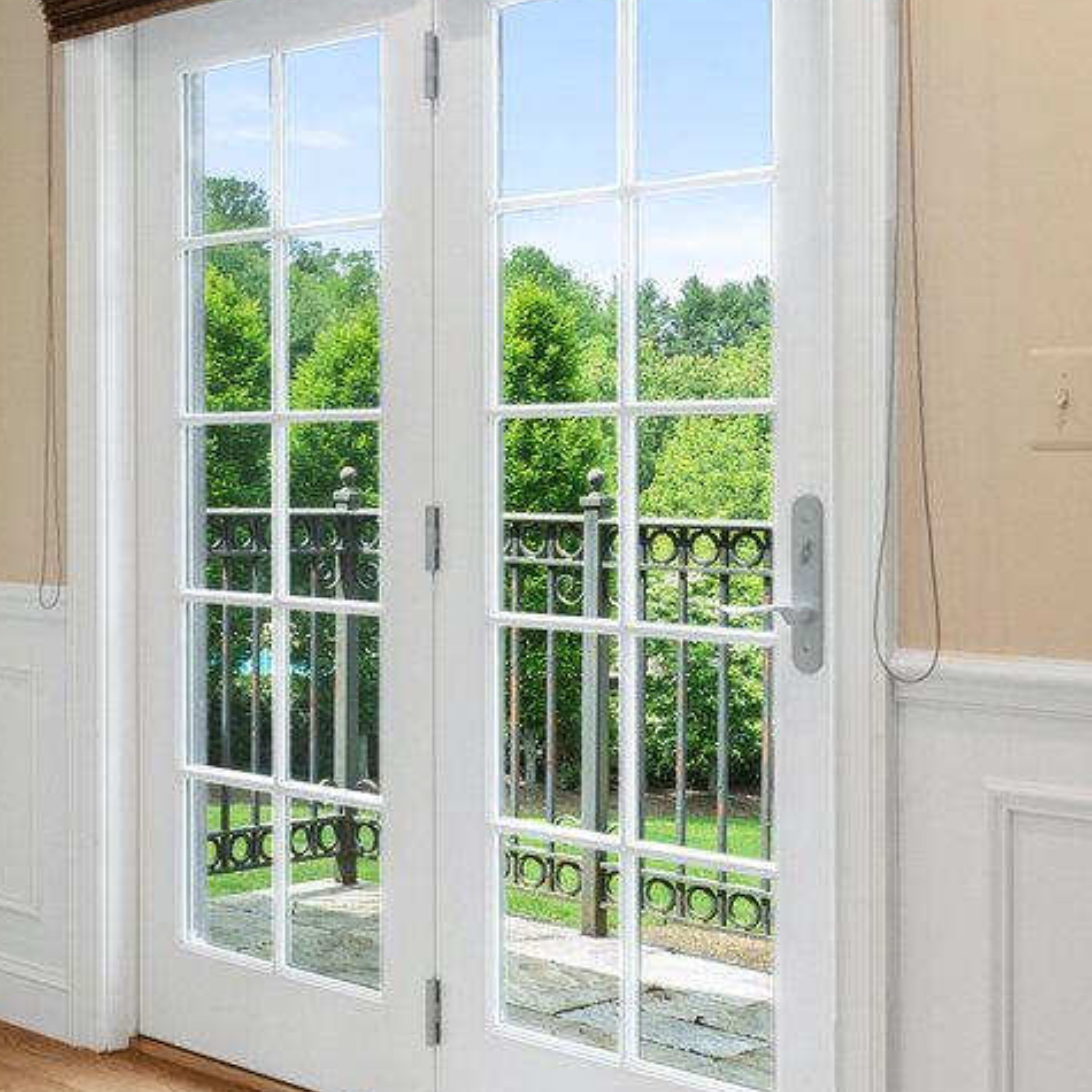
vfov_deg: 30.5
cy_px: 505
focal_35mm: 56
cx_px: 7
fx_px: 2002
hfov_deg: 28.7
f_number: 8
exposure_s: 1/8
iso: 500
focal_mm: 15.3
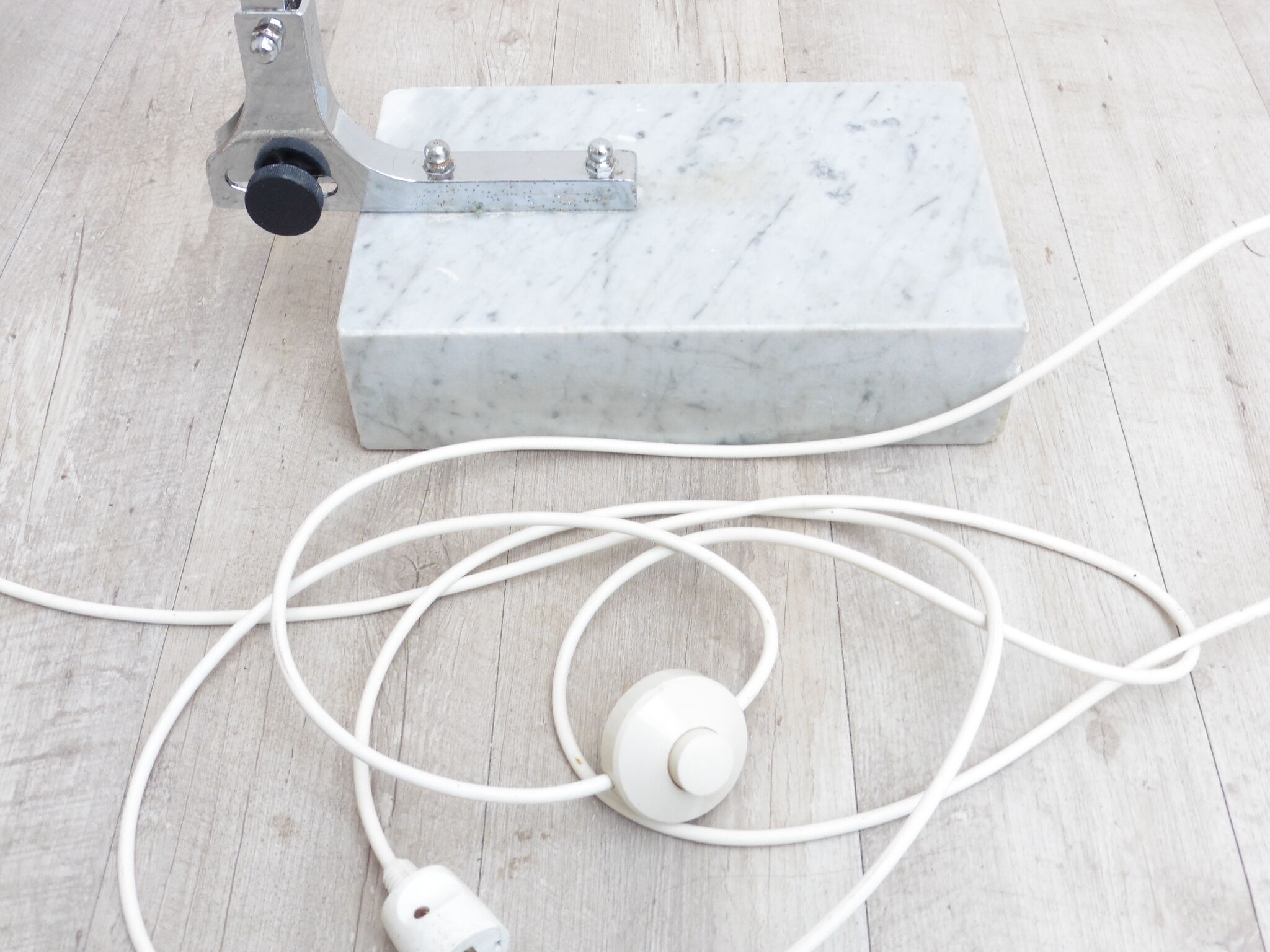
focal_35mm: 39
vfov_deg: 36.8
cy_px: 476
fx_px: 1431
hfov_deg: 47.9
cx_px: 635
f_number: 3.9
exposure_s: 1/60
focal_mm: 6.9
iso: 200
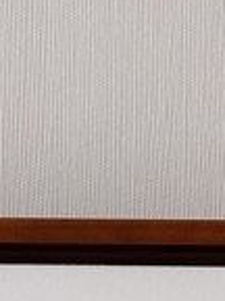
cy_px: 474
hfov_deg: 5.5
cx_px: -146
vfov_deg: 7.3
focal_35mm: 267
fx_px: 2314
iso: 125
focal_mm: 6.86
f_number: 1.78
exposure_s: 1/50
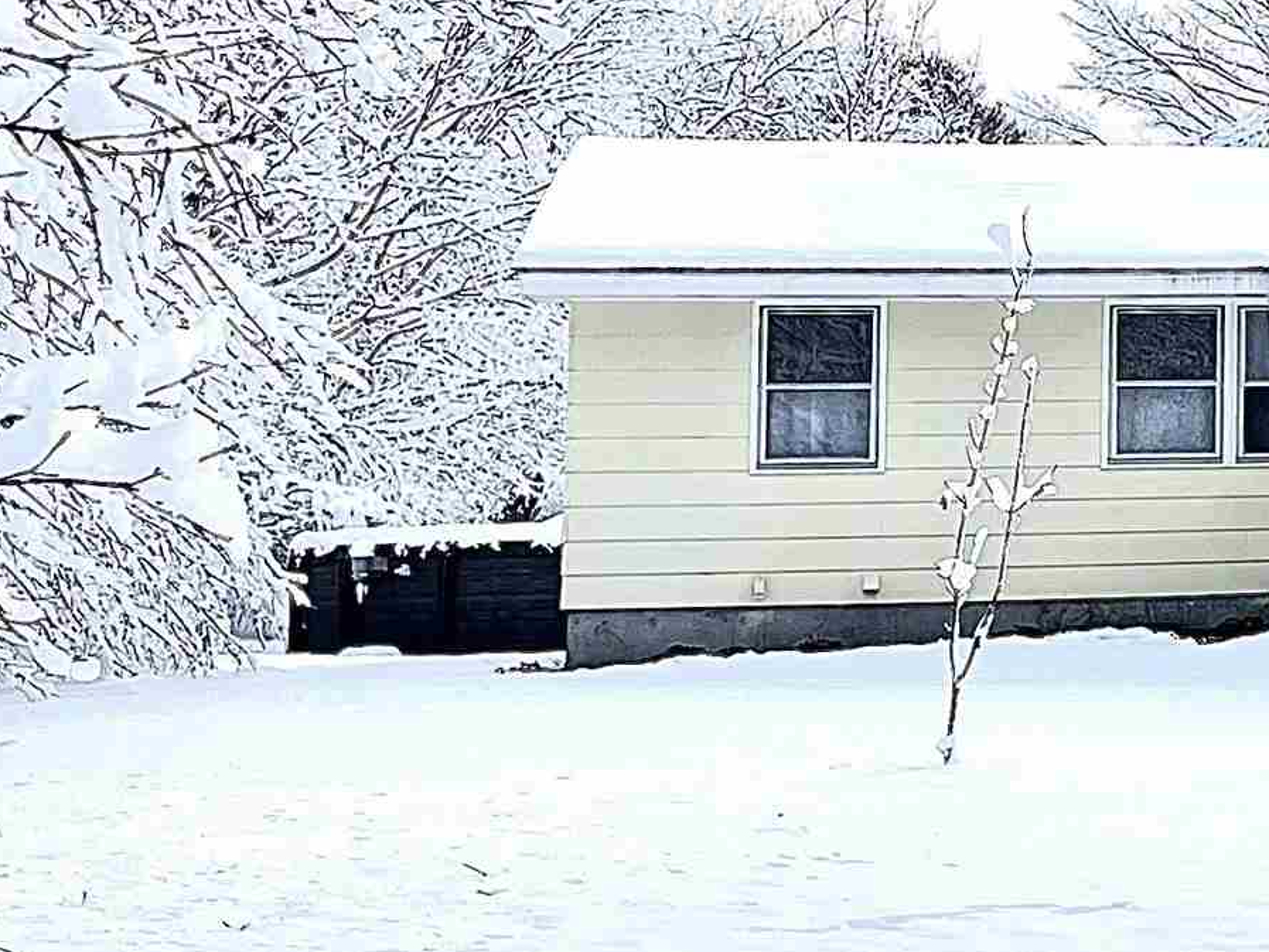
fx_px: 3263
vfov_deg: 16.5
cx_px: 1892
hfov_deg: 19.3
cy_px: 181
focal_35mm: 89
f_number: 1.5
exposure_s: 1/2841
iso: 50
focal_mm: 5.7
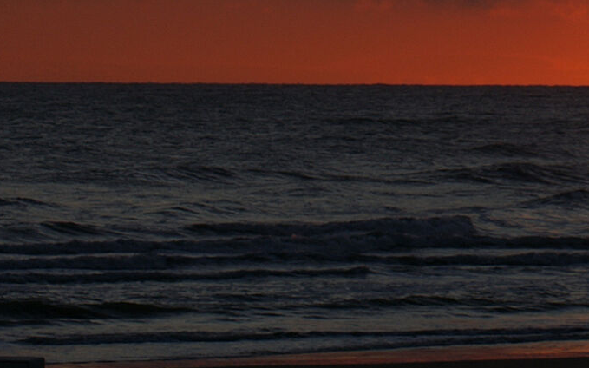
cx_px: 601
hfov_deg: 7.7
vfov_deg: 4.8
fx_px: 4333
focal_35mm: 270
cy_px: -315
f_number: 10
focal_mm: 50
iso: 100
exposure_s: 1/160
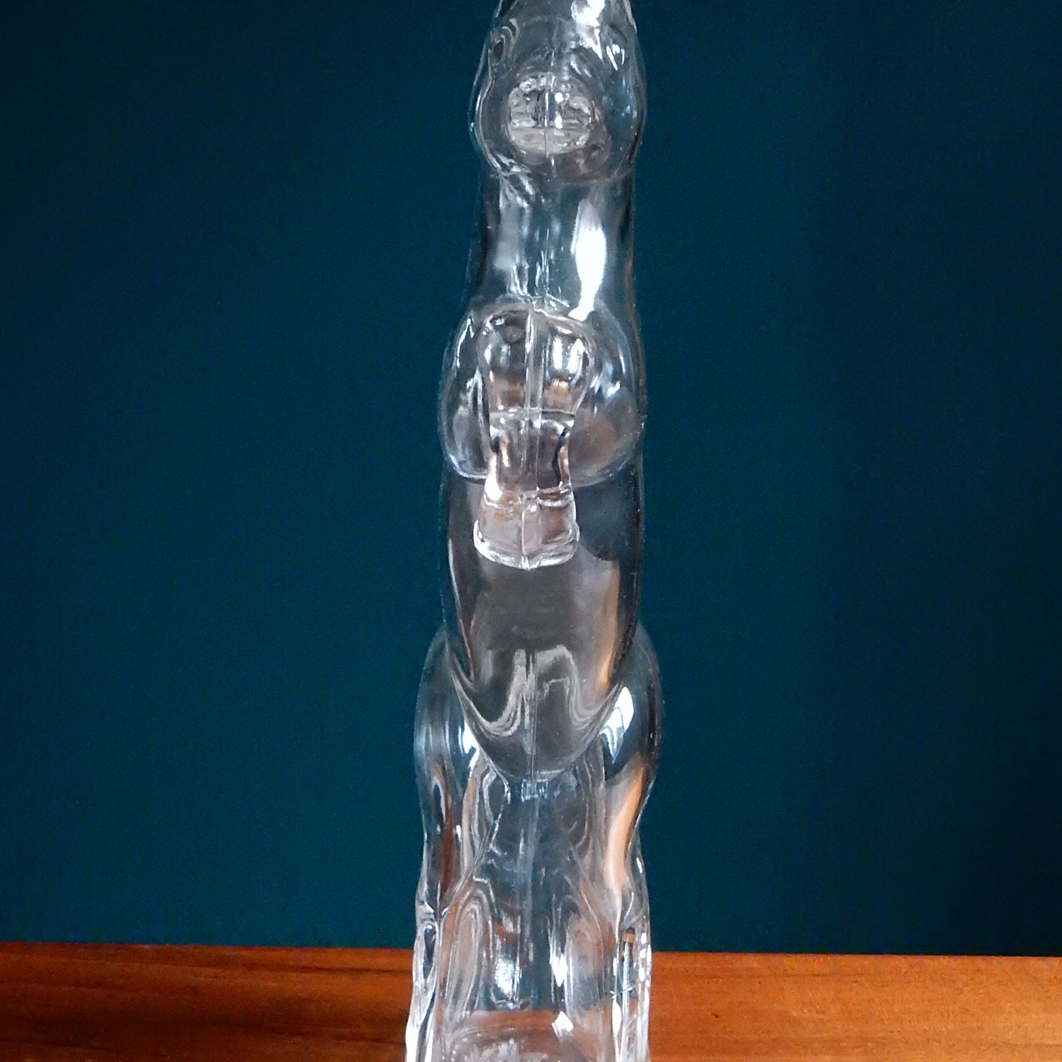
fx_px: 2638
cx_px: 559
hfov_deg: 22.8
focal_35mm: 76
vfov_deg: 22.7
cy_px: 429
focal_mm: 9
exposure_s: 1/25
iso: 1600
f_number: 4.5
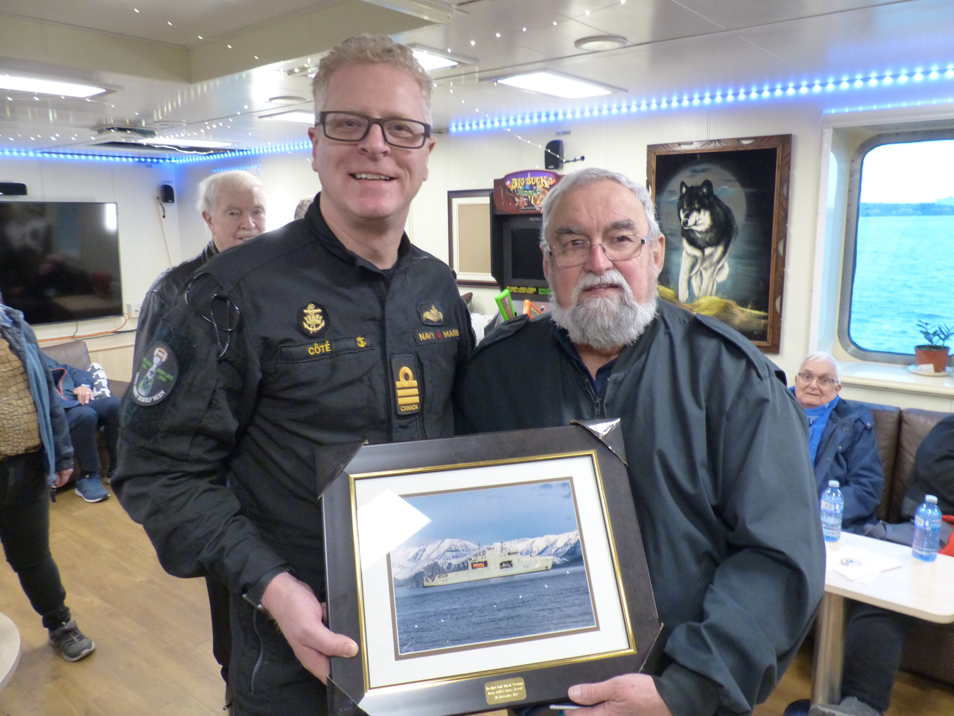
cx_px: 477
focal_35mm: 25
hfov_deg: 69.4
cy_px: 358
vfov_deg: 54.9
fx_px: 689
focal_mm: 4.5
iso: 400
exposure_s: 1/30
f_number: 2.8
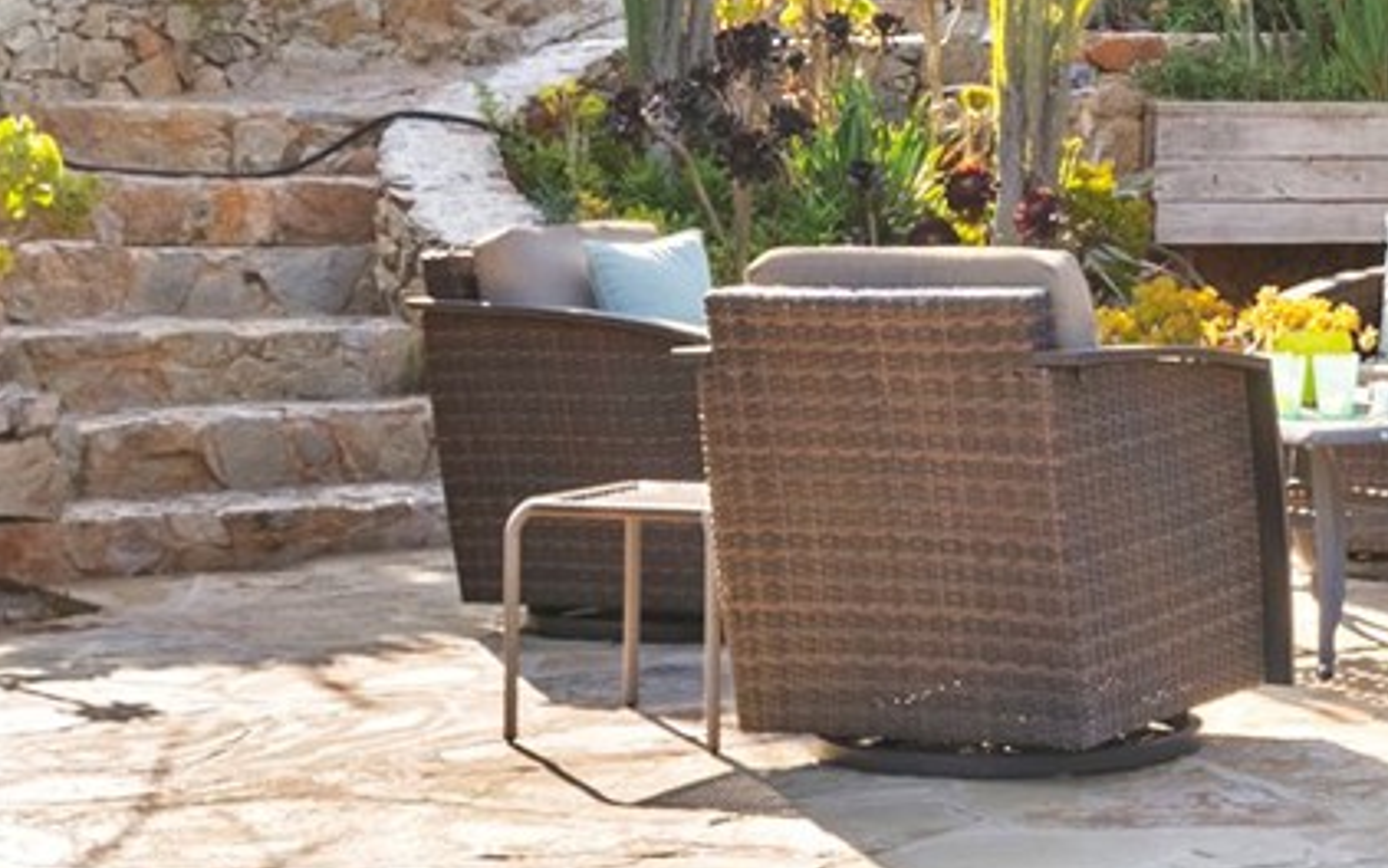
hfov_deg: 20.2
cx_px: 1470
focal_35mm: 99
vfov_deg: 13.1
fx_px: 3746
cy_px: 113
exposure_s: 1/60
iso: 100
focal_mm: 27
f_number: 8
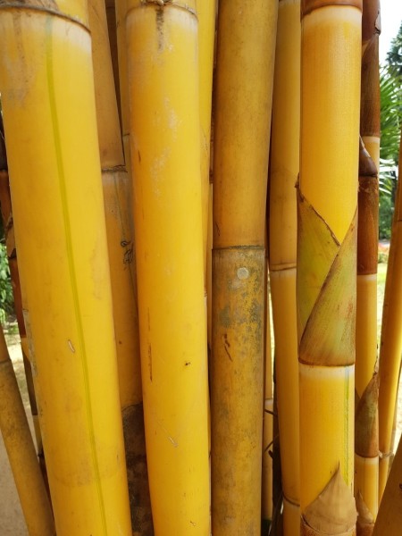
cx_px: 201
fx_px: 403
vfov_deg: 67.3
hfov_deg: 53.1
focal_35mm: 26
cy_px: 268
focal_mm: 4.2
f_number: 1.7
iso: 40
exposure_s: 1/412
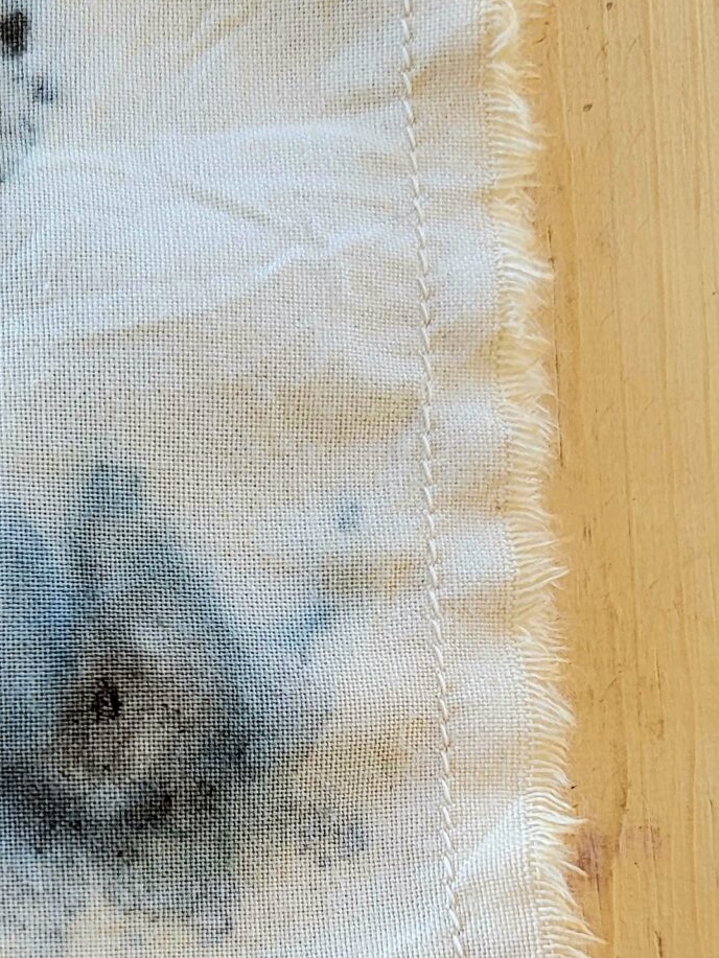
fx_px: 1855
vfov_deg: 27.7
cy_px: 891
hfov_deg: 21.3
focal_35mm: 67
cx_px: 32
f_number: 1.8
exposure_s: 1/120
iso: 80
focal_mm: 6.7
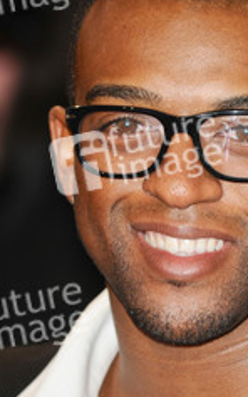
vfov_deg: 4.1
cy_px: 240
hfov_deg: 2.5
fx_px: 5594
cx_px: 185
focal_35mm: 517
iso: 320
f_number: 4.5
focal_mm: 200
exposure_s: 1/200
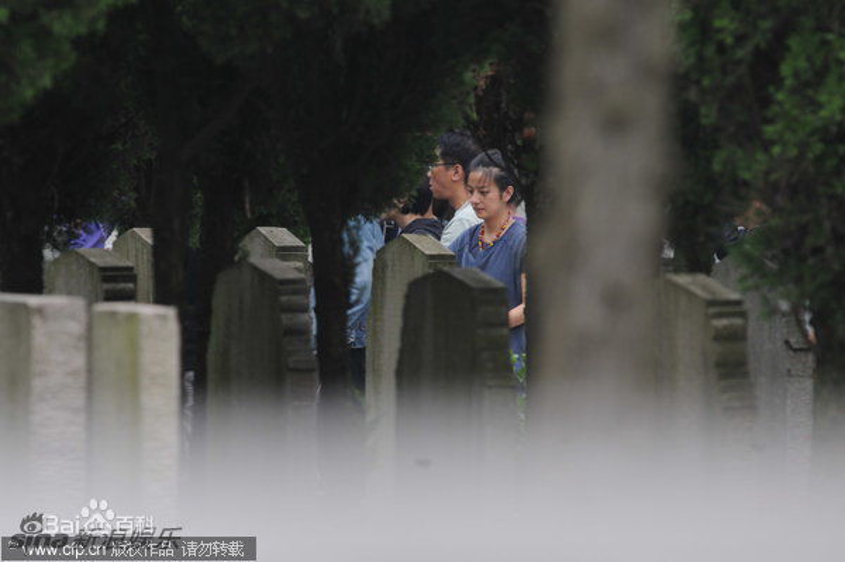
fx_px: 7036
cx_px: 422
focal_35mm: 300
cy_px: 281
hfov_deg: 6.9
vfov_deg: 4.6
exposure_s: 1/200
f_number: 7.1
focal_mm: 200
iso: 500
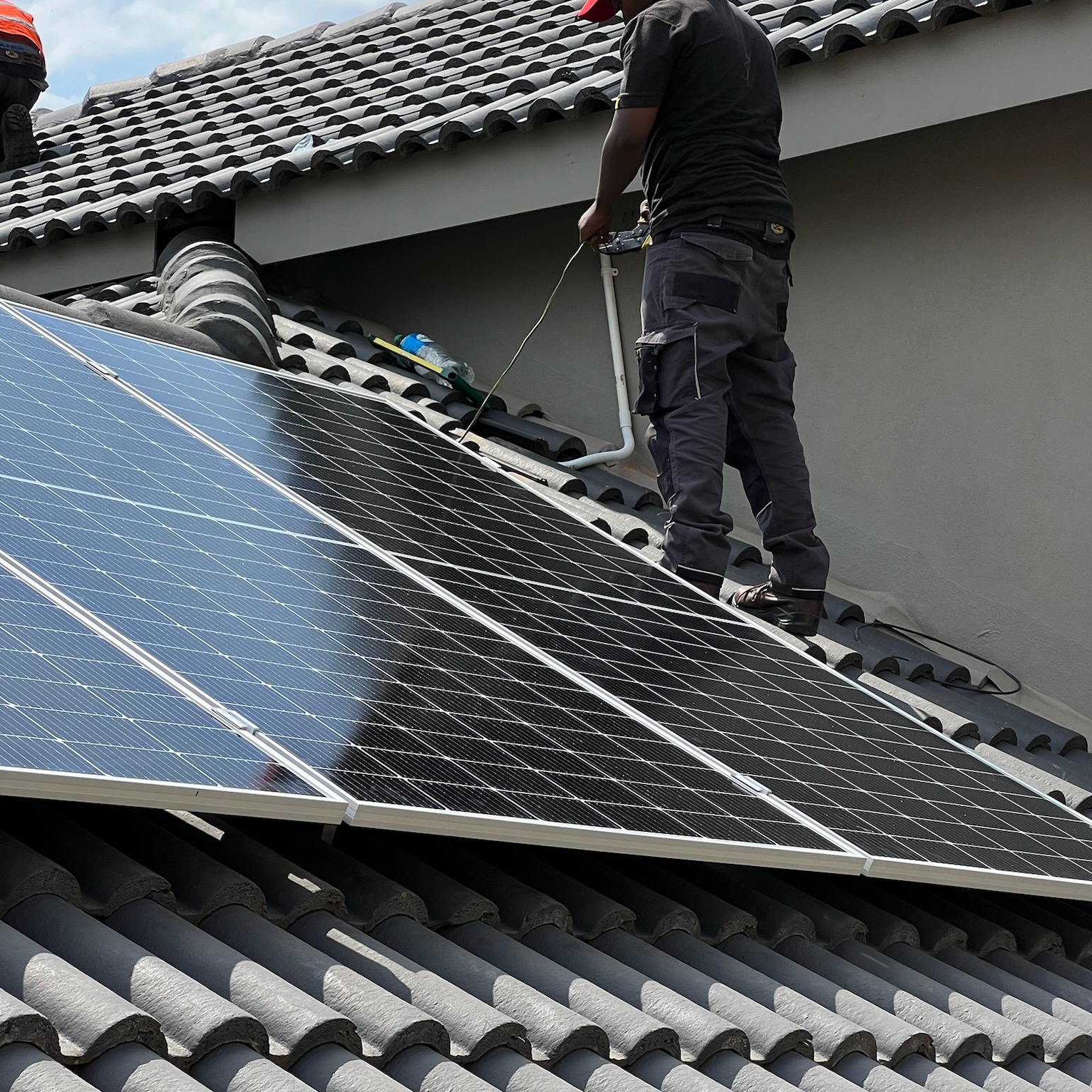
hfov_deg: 19.1
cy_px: 568
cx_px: 545
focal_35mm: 91
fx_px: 3248
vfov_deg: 19.1
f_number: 2.8
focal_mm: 9
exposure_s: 1/960
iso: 32
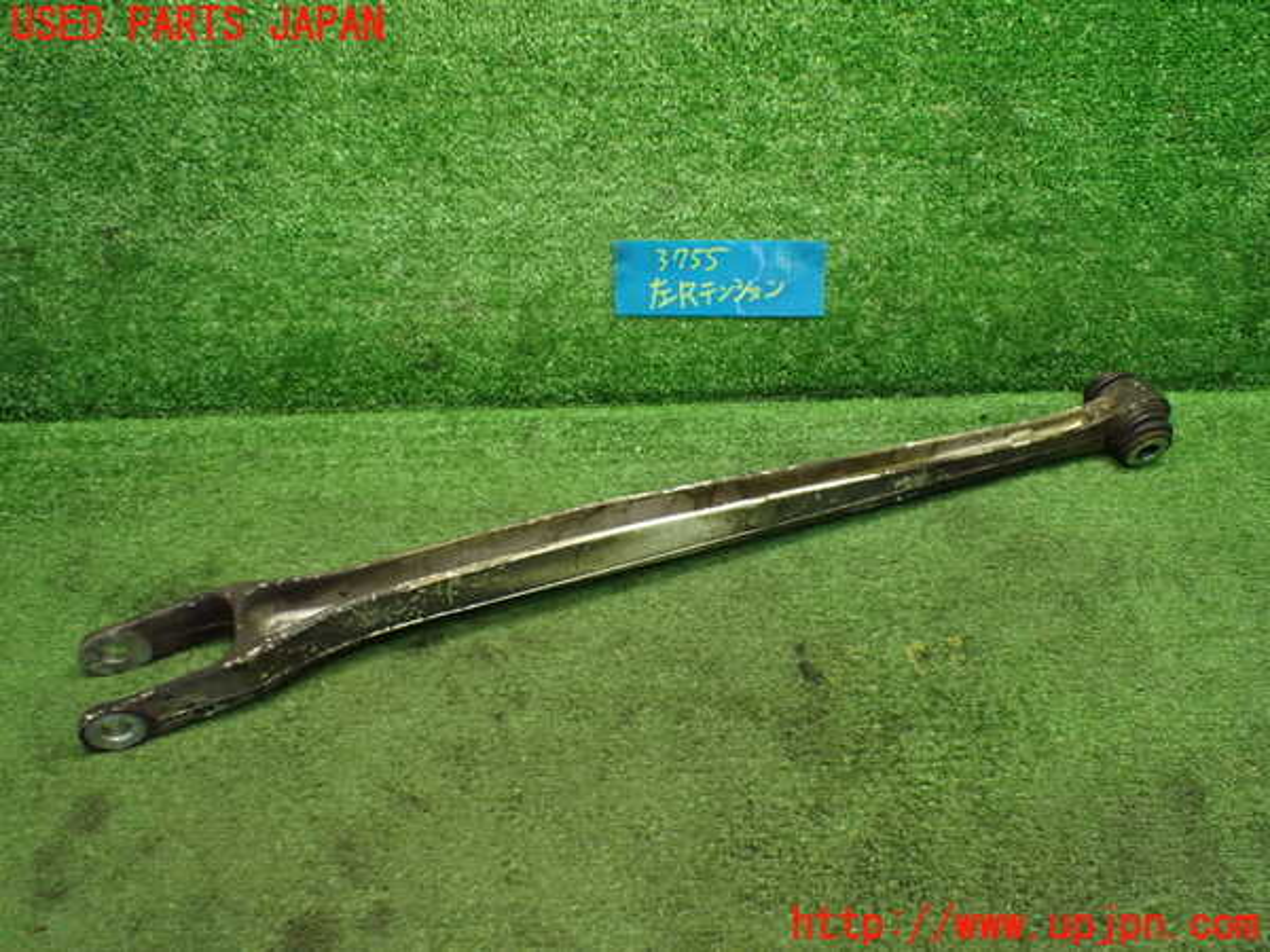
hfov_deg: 60.0
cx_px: 635
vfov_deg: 46.8
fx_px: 1101
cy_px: 476
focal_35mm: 30
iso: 800
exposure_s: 1/125
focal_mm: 5.4
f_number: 2.3
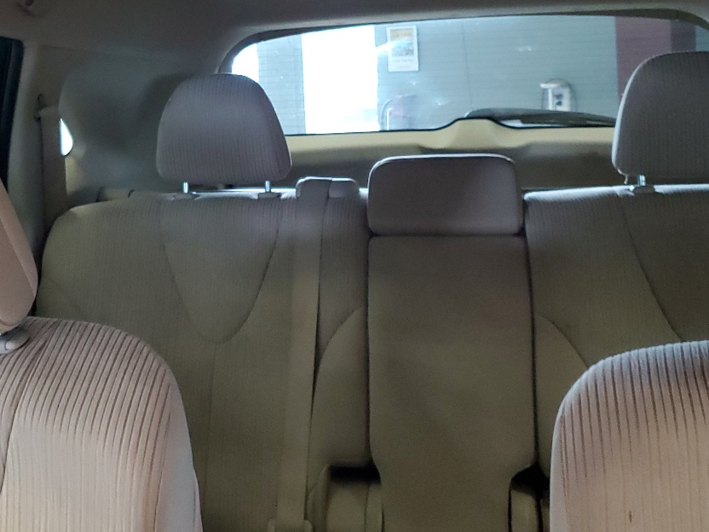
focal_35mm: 50
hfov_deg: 37.9
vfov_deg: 28.5
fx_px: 1024
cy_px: 104
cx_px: 259
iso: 330
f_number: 1.5
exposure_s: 1/24
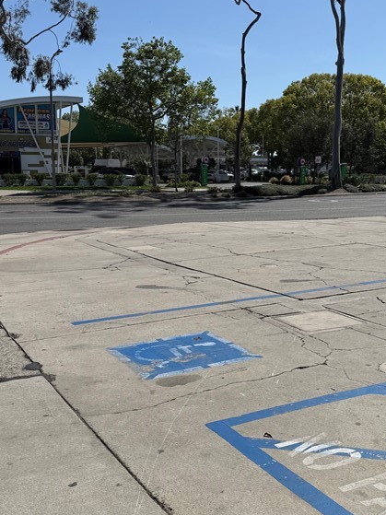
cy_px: 242
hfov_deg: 32.6
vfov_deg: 42.9
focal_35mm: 44
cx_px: 251
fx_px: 654
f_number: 1.78
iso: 80
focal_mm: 6.76
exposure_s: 1/9091
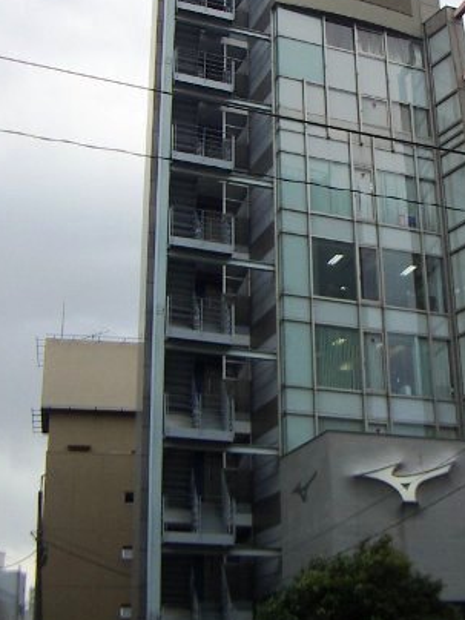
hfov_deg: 25.5
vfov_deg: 33.6
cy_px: 223
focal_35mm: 57
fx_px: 1021
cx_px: 325
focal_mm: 4.7
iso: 50
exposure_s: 1/320
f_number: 2.8
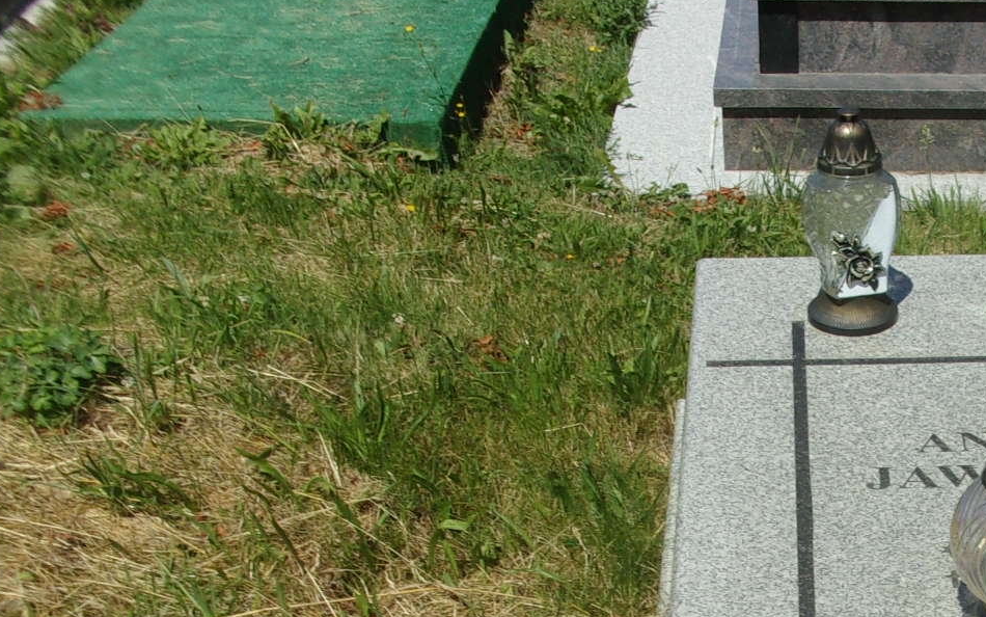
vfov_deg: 19.5
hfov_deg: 30.1
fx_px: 1720
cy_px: 661
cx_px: 950
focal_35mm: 64
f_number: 10.8
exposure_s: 1/150
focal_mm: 5.1
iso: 80
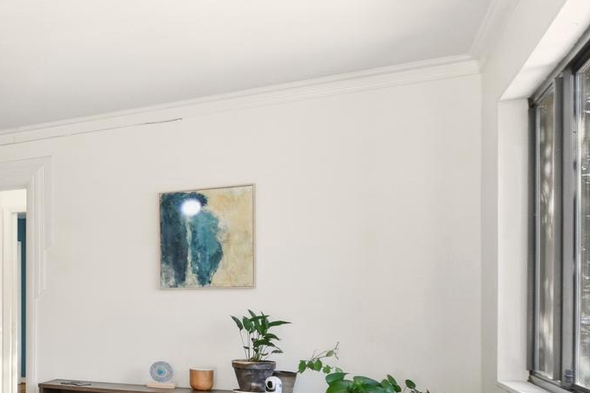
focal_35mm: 42
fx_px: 688
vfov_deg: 31.1
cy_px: 310
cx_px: -232
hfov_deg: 31.4
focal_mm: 14
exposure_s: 1/30
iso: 250
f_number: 10
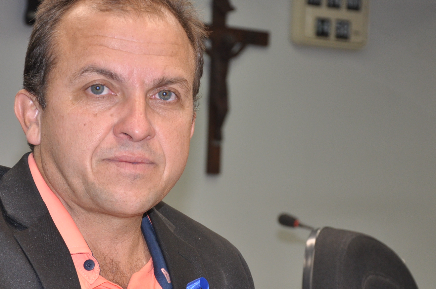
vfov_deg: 10.8
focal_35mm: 127
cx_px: 108
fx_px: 1536
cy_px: 201
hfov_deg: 16.1
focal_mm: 52
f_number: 5
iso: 640
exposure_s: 1/60
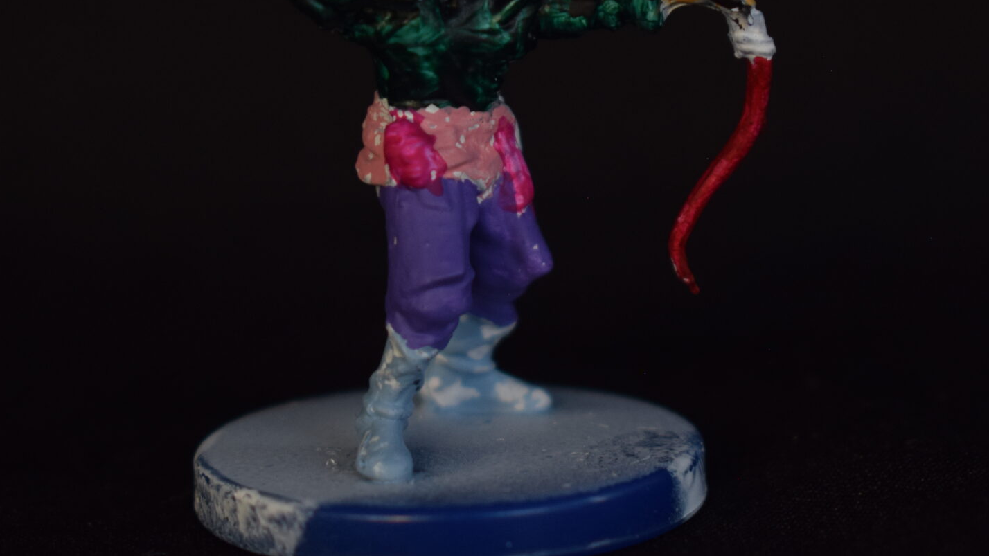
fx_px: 4063
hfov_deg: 13.9
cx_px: 494
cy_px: 107
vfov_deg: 7.8
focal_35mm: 155
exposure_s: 1/30
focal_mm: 55
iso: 400
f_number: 5.6
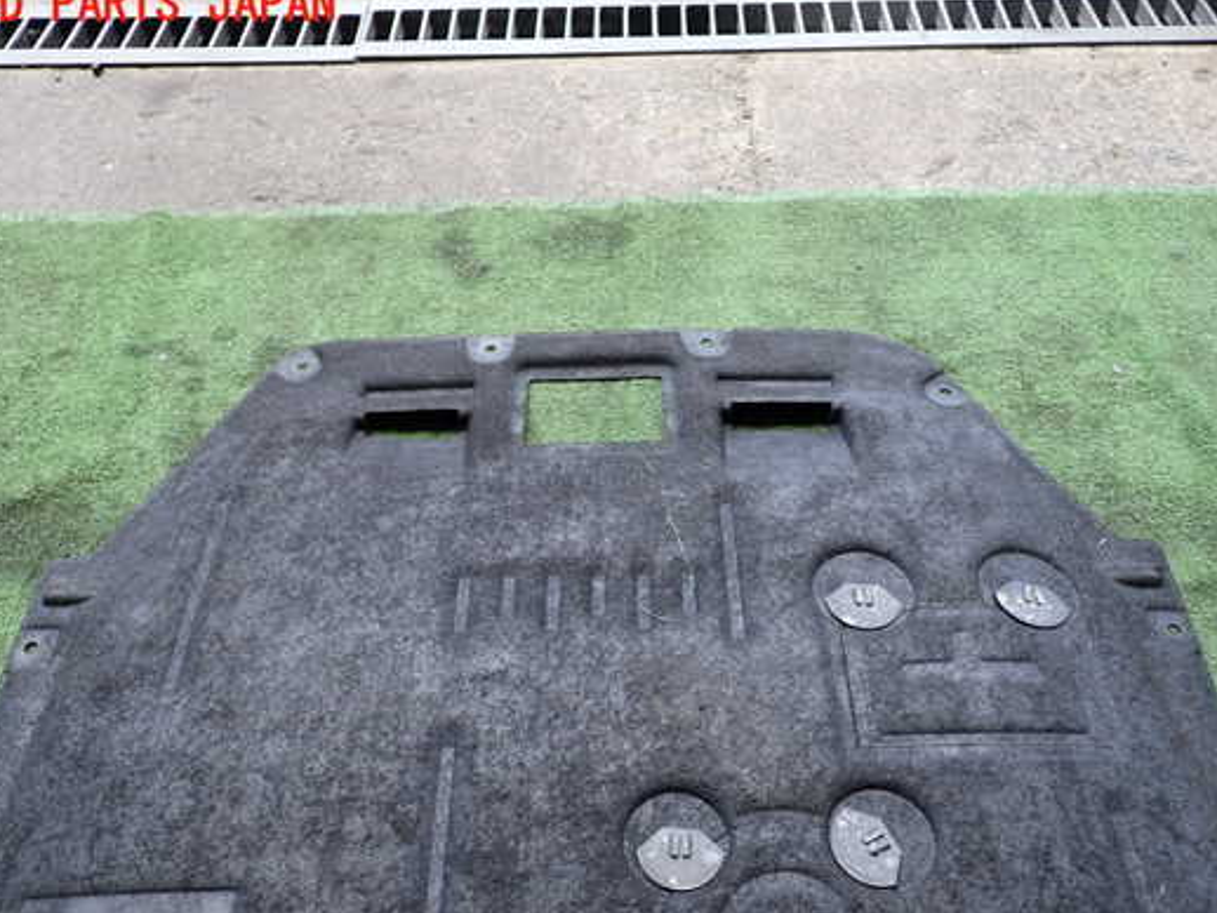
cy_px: 506
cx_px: 614
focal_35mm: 29
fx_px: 1020
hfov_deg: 61.6
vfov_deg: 48.2
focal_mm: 4.5
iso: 100
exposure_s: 1/125
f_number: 2.8
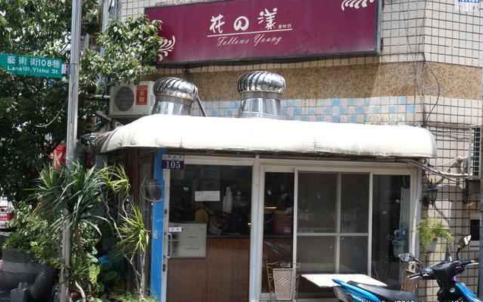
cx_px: 242
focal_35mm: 42
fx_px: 546
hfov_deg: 47.7
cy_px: 157
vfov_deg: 30.9
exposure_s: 1/200
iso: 200
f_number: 10
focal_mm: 27
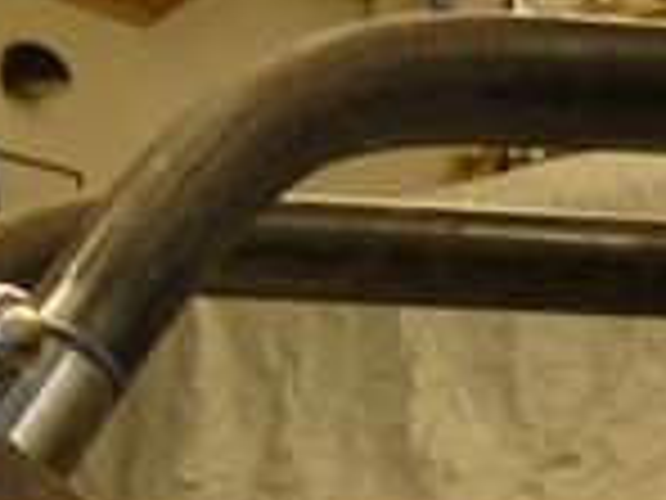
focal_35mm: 143
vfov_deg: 9.7
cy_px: 1000
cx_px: -752
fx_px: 2751
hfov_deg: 12.0
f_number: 2.8
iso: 100
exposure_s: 1/30
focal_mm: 5.5
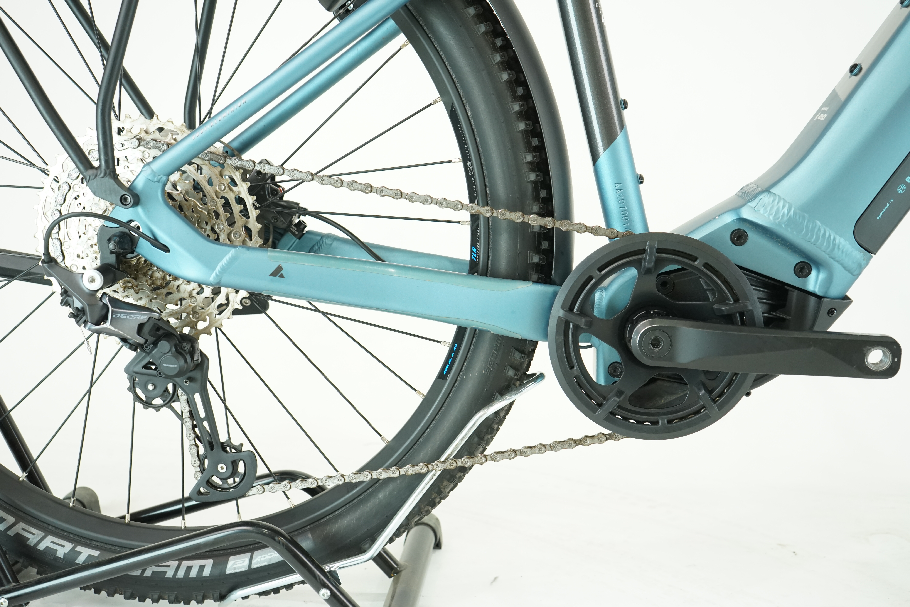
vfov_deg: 34.2
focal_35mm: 39
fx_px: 986
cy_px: 304
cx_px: 455
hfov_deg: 49.6
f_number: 5.6
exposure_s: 1/125
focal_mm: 39
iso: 1600
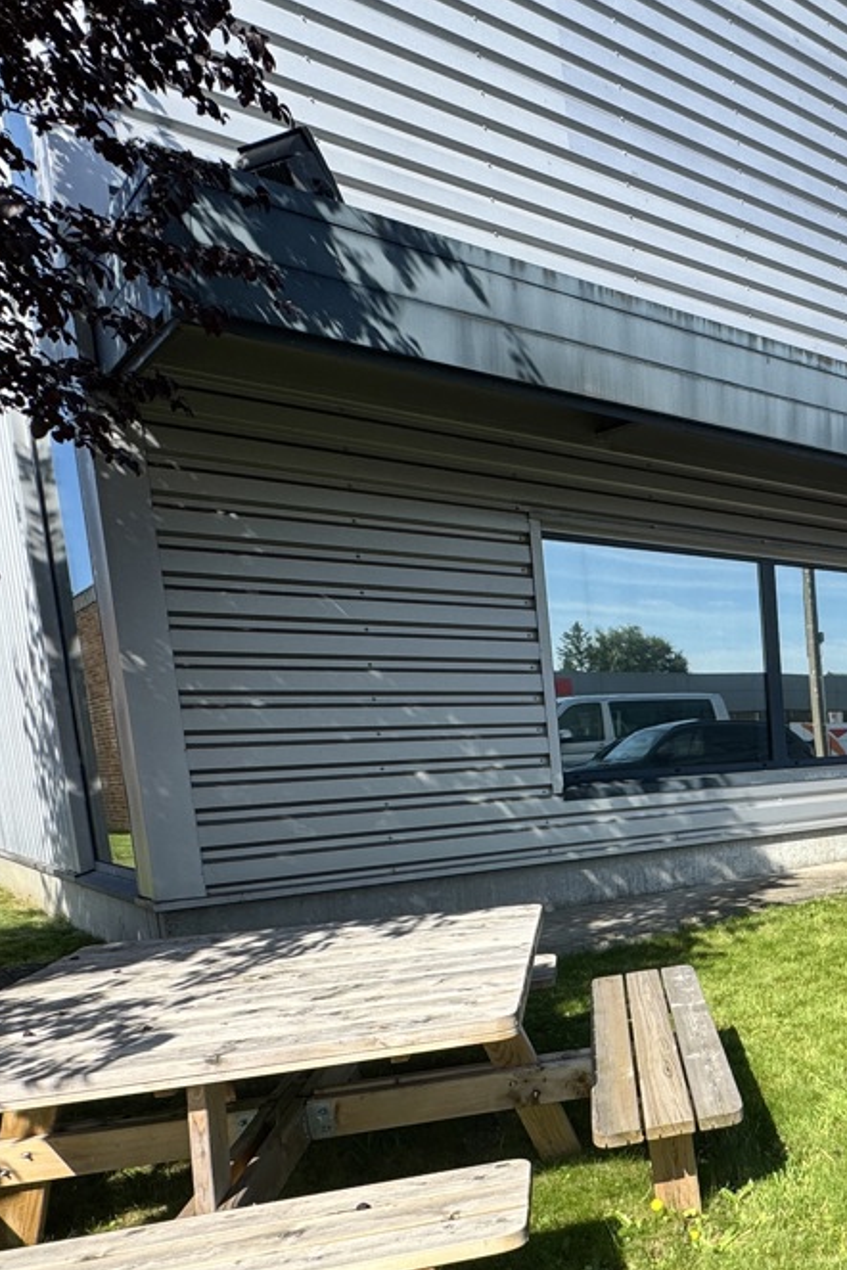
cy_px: 877
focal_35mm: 30
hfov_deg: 37.3
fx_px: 1059
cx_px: 909
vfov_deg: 60.0
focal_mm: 2.22
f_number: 2.2
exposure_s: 1/1299
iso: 50
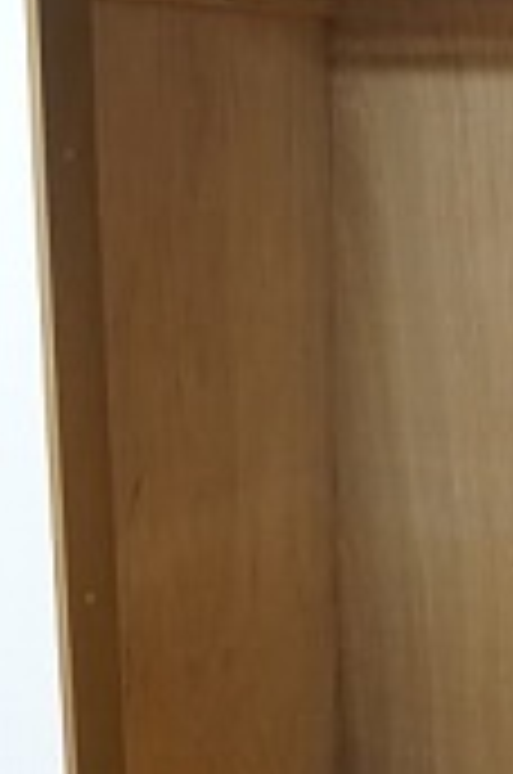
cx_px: 626
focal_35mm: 76
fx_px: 1631
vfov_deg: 26.7
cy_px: 439
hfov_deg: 17.0
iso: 3200
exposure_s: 1/100
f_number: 4
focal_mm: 20
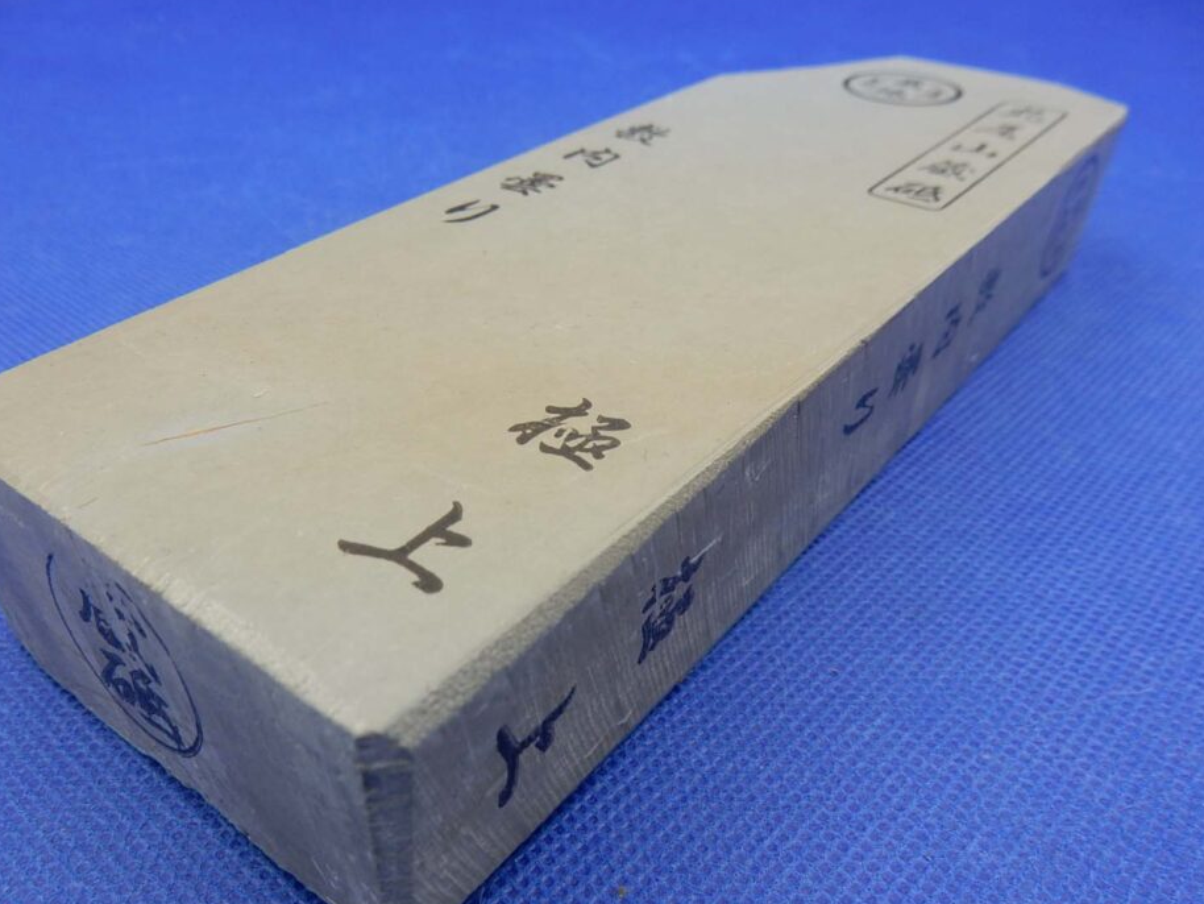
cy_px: 493
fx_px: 974
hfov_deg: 63.3
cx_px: 556
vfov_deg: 49.7
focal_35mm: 28
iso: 125
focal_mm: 4.5
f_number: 3.7
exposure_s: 1/80
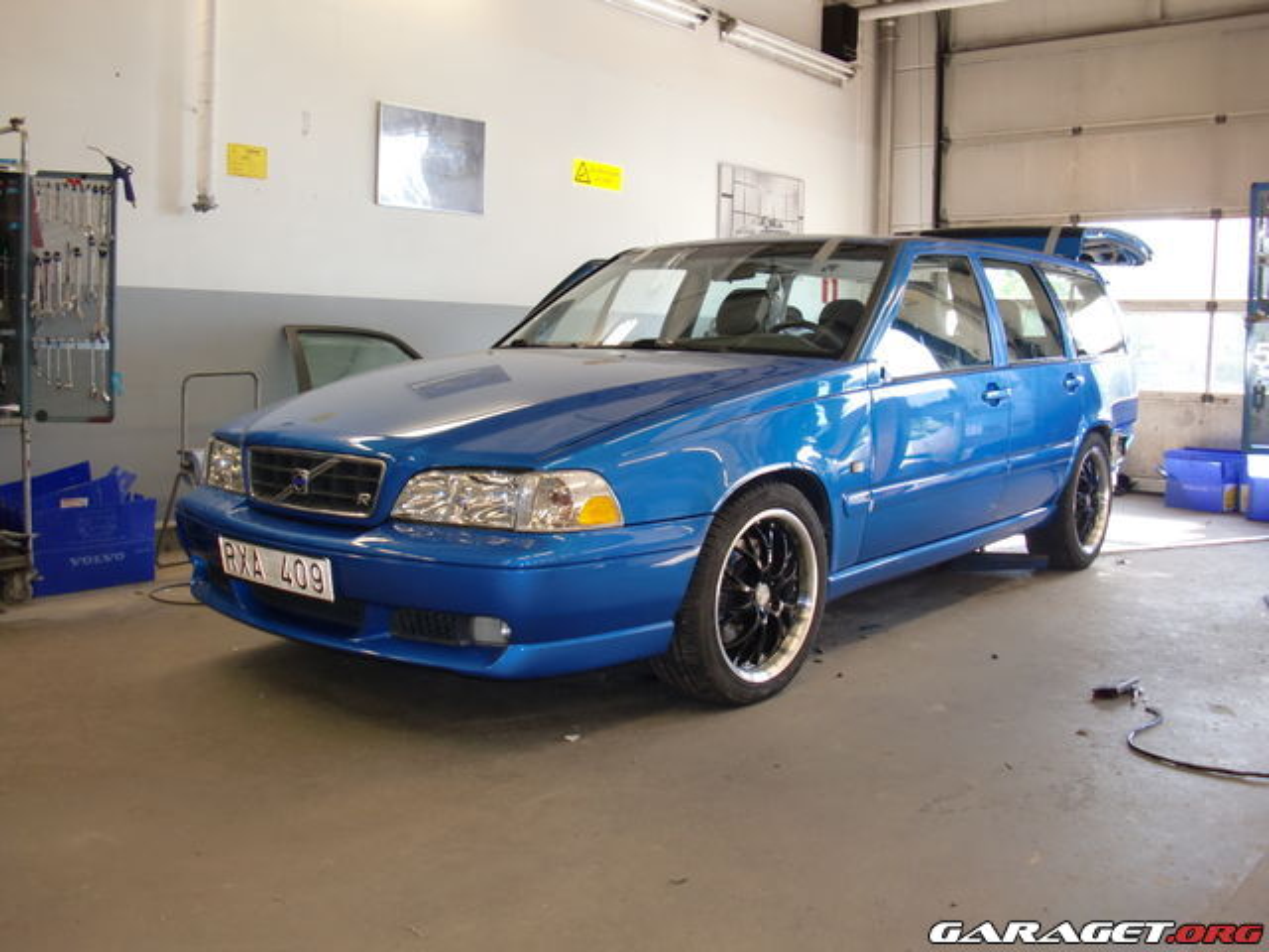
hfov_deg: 51.4
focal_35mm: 36
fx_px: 1320
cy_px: 476
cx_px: 634
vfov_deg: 39.7
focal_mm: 6.3
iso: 125
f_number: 2.8
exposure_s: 1/60
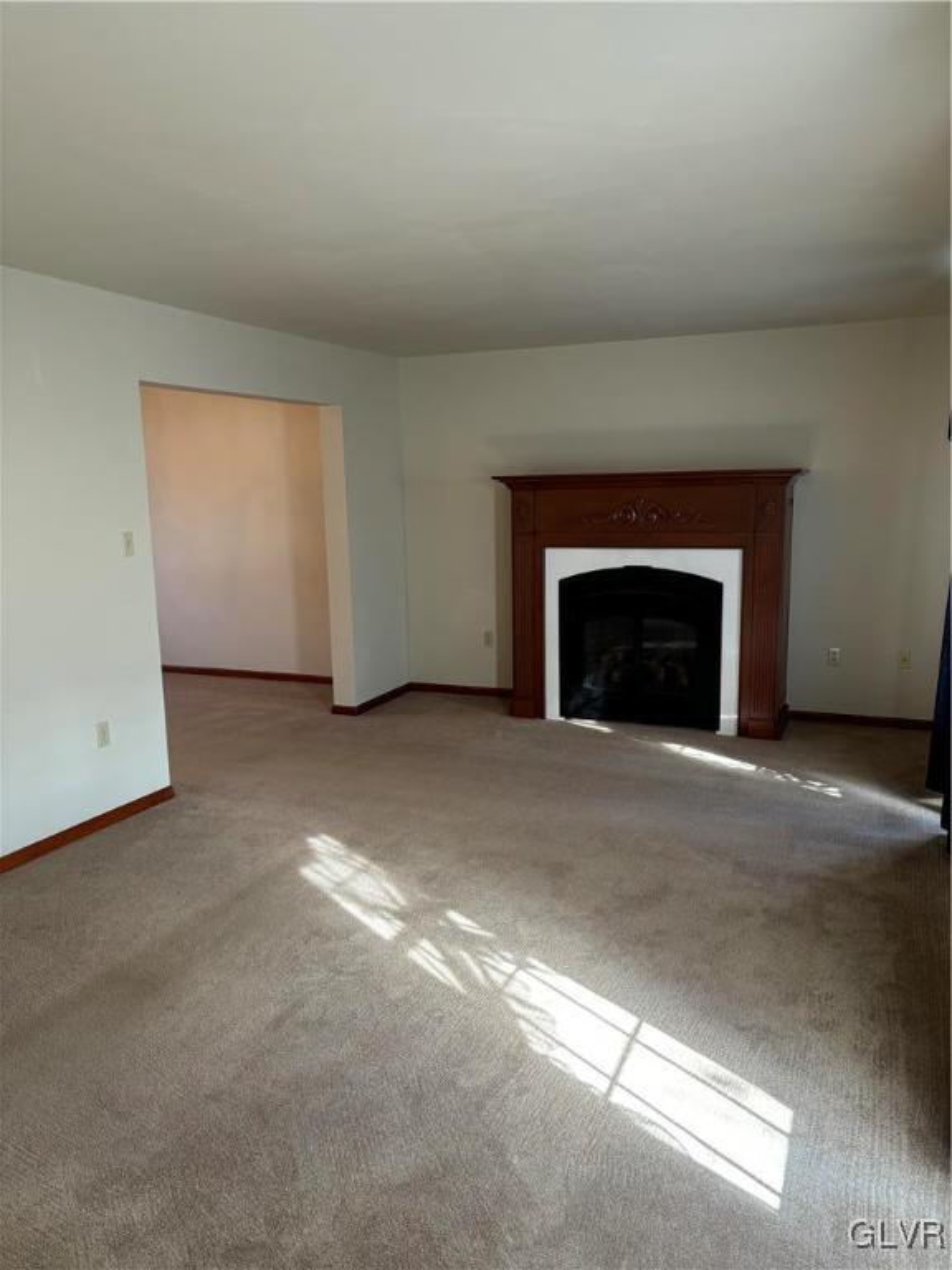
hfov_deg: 53.1
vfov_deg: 67.3
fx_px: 953
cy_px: 635
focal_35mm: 26
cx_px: 476
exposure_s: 1/60
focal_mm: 5.96
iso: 80
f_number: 1.6
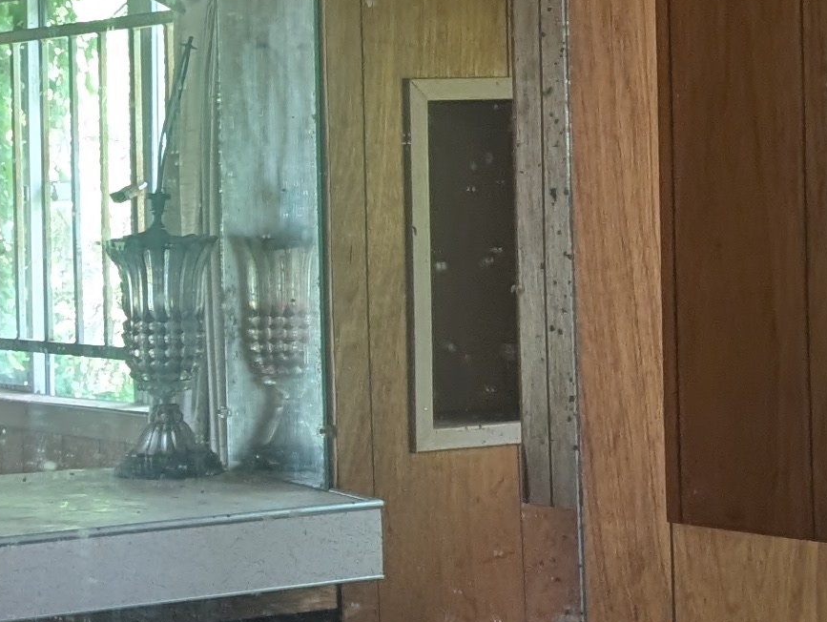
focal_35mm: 113
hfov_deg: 17.1
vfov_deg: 13.1
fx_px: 2702
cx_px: 62
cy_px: 268
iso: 234
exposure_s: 1/143
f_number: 1.68
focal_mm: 6.9
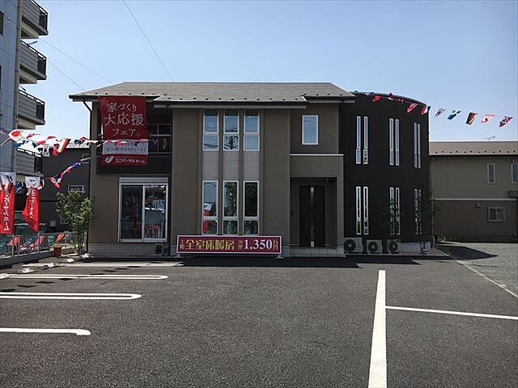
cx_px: 259
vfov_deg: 48.2
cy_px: 194
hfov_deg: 61.7
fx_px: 434
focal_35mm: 29
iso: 25
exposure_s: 1/2198
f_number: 2.2
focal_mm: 4.15
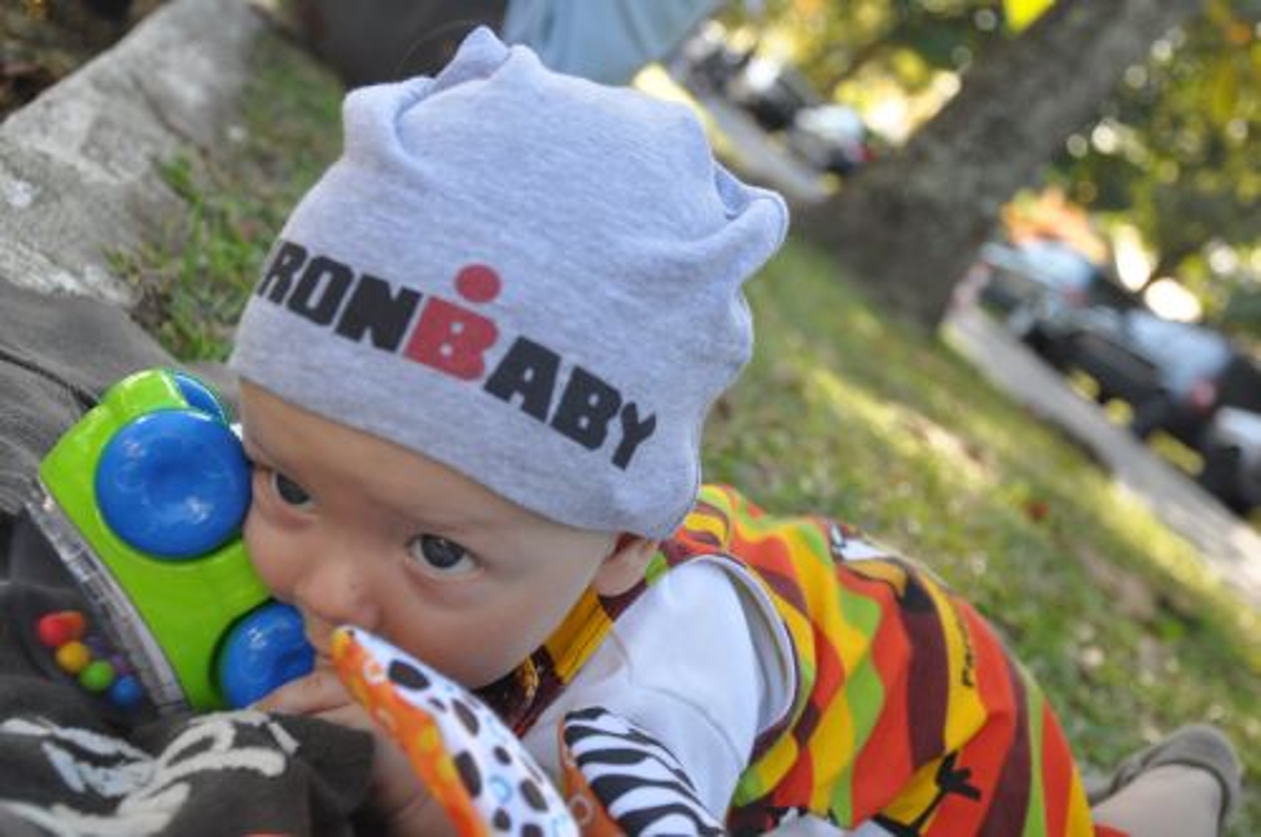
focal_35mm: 57
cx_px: 630
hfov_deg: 35.1
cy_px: 418
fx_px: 1994
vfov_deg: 23.7
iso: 320
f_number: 5.6
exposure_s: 1/125
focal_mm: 38
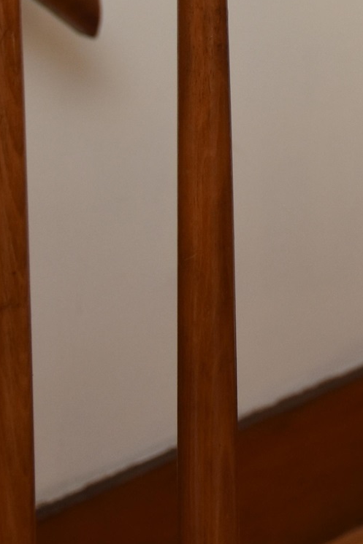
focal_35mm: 139
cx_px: 379
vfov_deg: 13.9
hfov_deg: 9.8
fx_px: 2103
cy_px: -264
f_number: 4
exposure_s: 1/60
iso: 280
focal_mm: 30
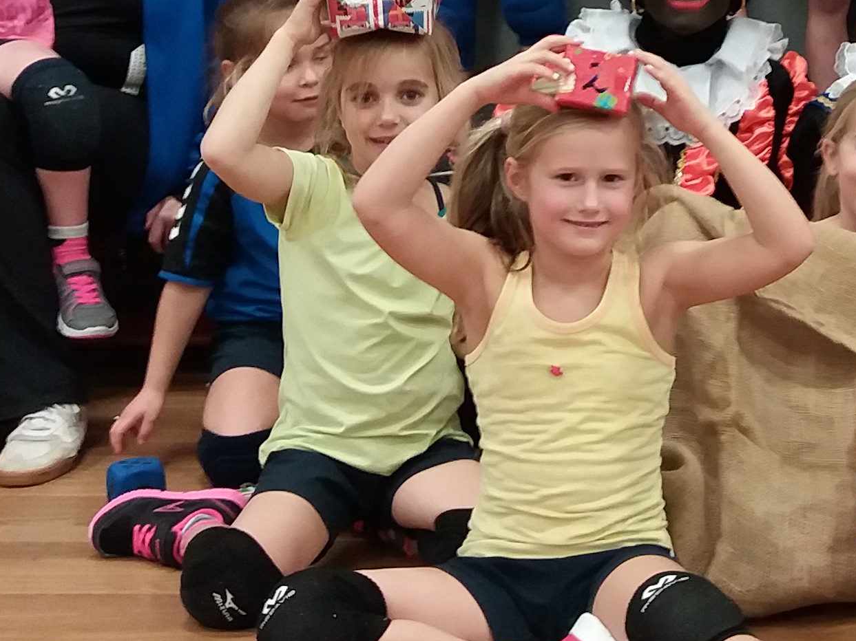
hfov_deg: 20.7
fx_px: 2300
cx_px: 766
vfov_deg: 15.8
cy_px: 117
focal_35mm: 93
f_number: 1.9
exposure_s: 1/17
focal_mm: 3.7
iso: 160
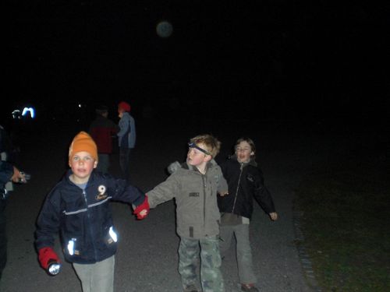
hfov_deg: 49.0
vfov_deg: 37.7
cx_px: 195
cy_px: 146
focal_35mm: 38
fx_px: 428
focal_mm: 6.3
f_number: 3.1
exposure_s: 1/60
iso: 200
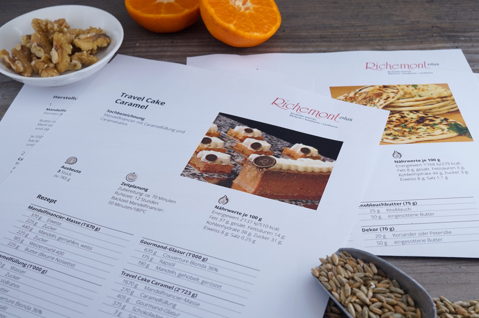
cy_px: 159
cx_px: 240
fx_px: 598
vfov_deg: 29.8
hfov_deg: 43.6
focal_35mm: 45
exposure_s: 1/30
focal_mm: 30
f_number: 8
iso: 100
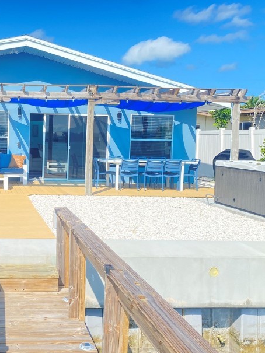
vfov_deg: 42.9
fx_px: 449
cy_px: 166
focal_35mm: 44
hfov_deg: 31.4
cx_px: 29
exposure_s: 1/1727
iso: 32
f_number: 1.8
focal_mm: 4.25
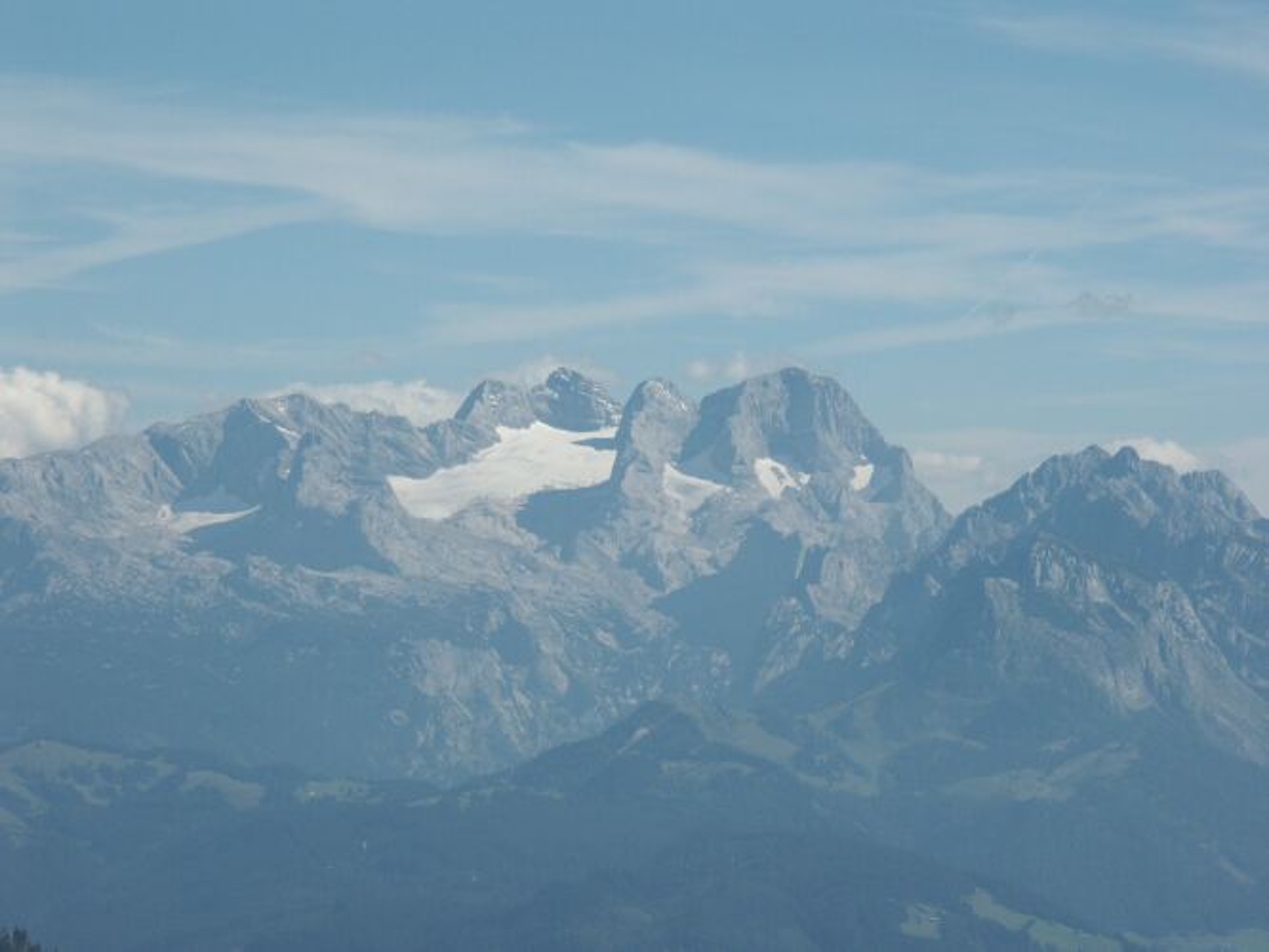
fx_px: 7298
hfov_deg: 9.9
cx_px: 634
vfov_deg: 7.5
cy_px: 476
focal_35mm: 199
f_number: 5.6
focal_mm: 50.48
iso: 100
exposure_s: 1/1000
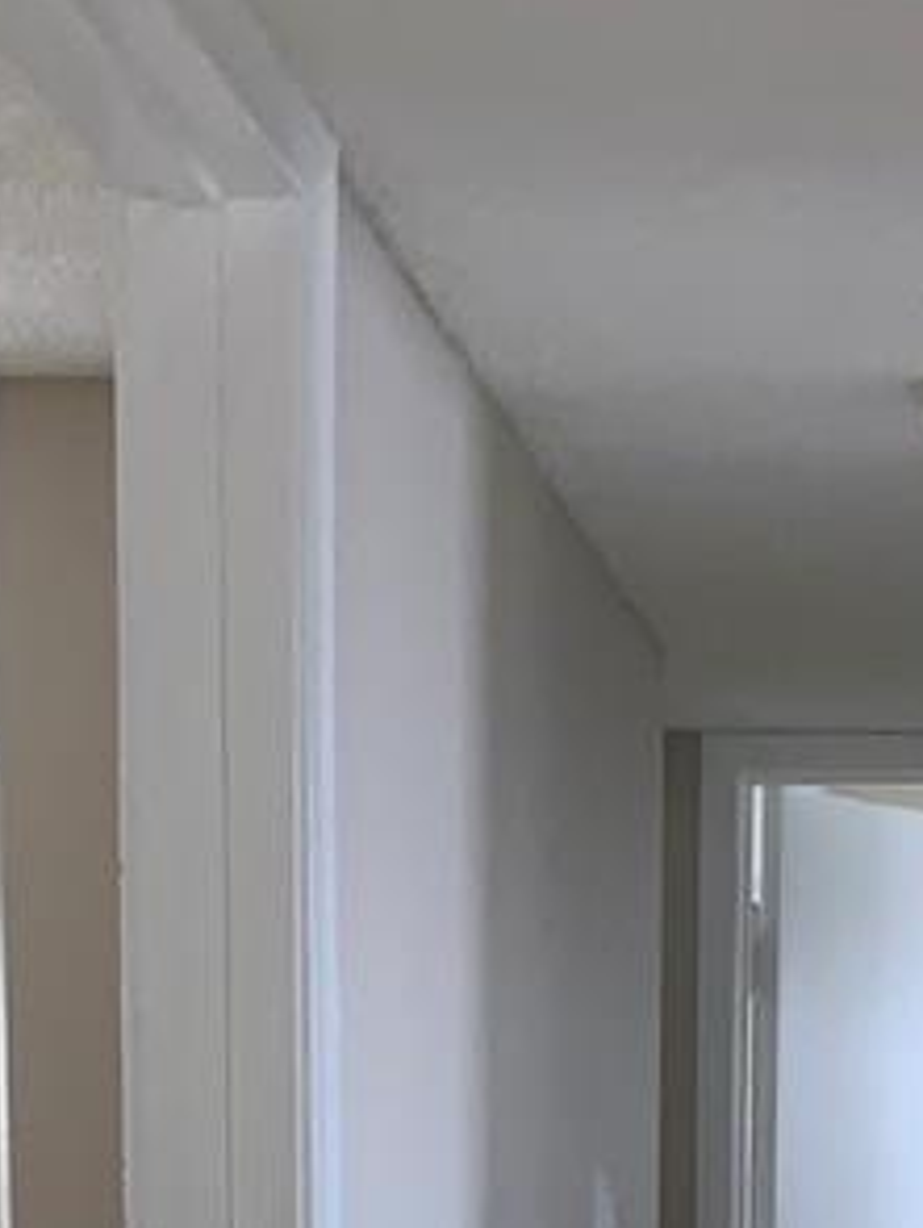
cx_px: 844
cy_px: 1821
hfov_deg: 13.8
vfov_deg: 16.9
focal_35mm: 106
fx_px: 3763
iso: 80
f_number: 1.8
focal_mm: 4.25
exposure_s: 1/17
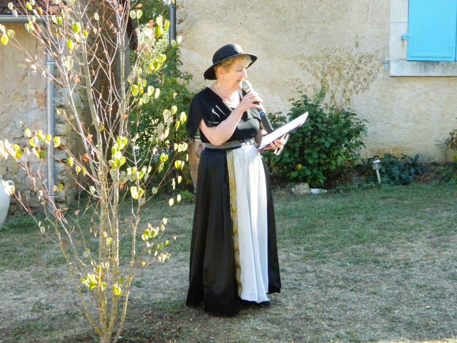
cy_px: 172
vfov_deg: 21.0
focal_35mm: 70
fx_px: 924
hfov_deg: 27.8
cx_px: 228
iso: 400
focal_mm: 12.6
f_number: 4
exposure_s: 1/400
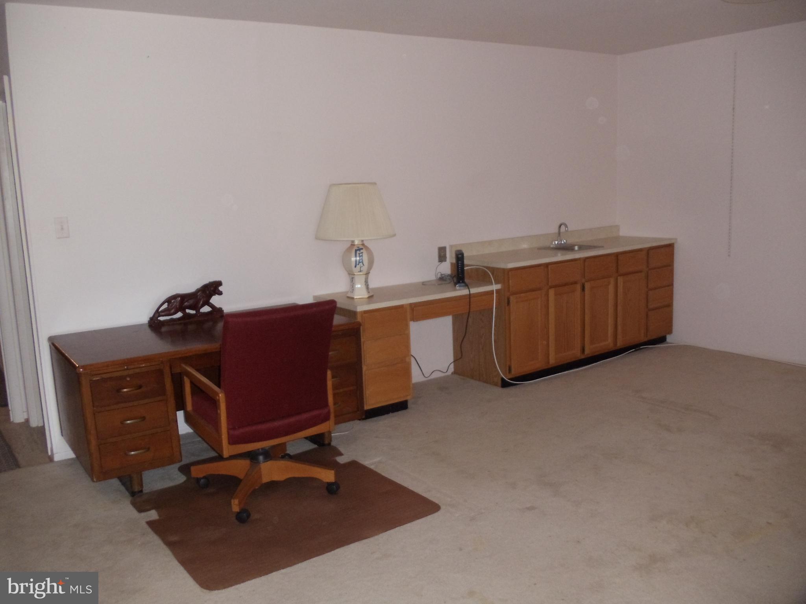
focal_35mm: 44
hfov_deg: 42.9
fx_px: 1024
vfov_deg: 32.9
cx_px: 403
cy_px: 302
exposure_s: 1/30
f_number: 3.5
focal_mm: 6
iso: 400
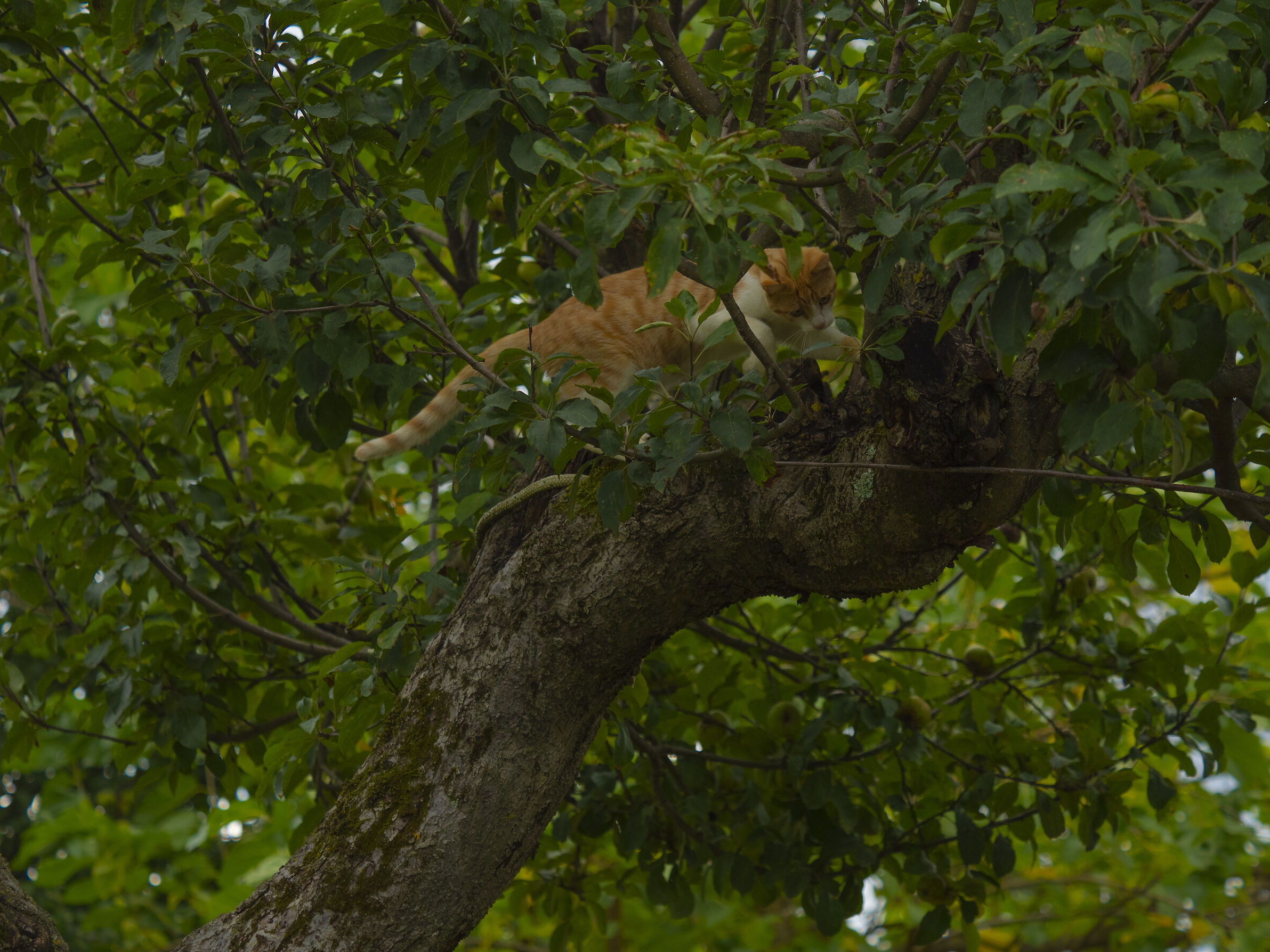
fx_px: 5173
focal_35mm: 141
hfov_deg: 14.0
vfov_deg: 10.5
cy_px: 476
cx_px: 633
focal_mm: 70
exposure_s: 1/2500
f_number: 2.8
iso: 250
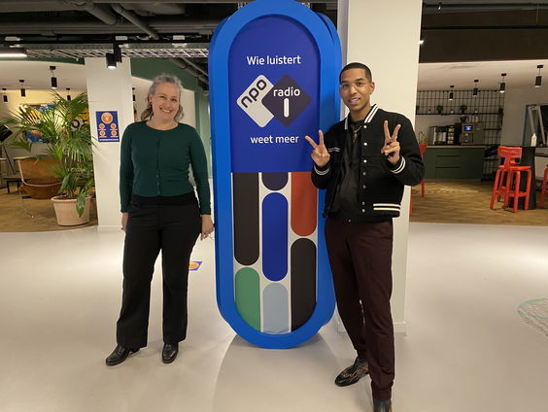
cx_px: 274
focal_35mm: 26
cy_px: 206
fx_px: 412
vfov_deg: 53.1
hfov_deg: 67.3
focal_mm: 4.25
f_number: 1.8
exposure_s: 1/50
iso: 250
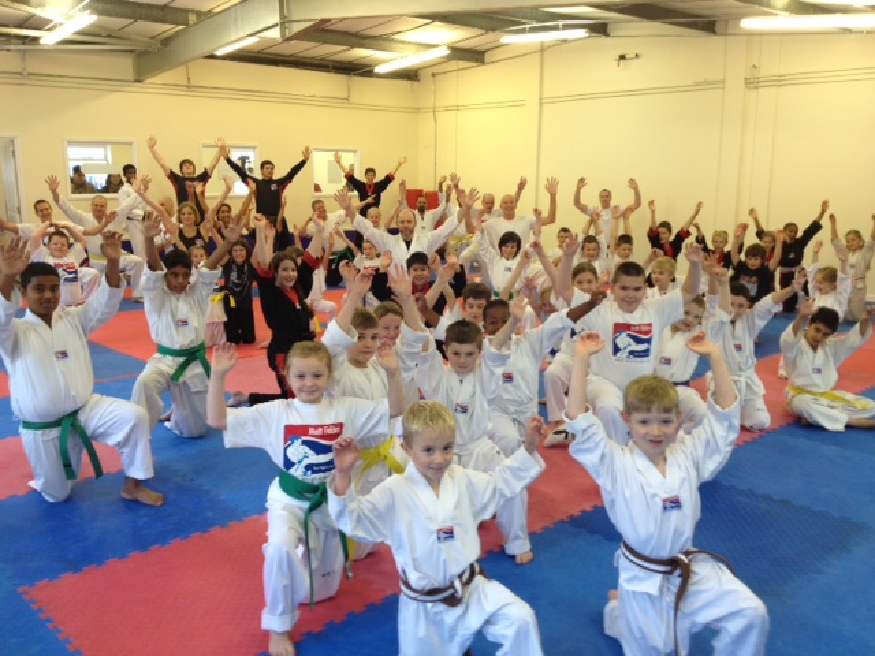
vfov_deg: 40.7
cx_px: 438
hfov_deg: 52.6
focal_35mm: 35
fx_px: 885
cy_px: 328
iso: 50
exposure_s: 1/30
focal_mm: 4.28
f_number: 2.4
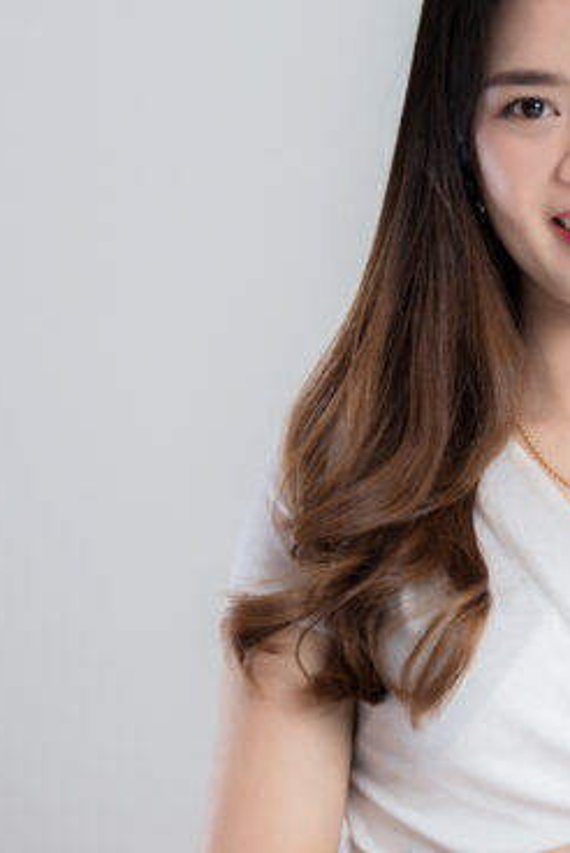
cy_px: 445
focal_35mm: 153
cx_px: 649
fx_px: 3627
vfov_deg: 13.4
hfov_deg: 8.9
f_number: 8
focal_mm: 55
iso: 100
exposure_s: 1/100
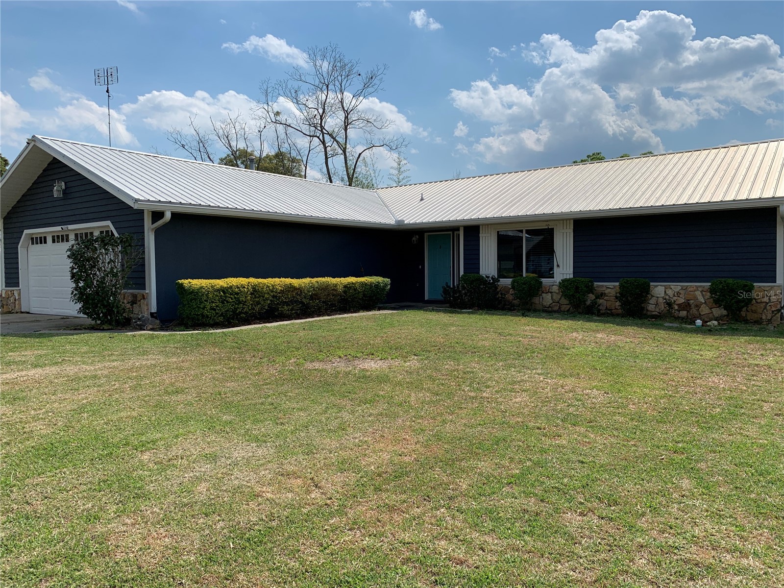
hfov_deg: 67.3
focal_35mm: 26
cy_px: 294
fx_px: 589
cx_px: 392
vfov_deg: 53.1
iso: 25
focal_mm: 4.25
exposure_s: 1/4464
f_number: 1.8
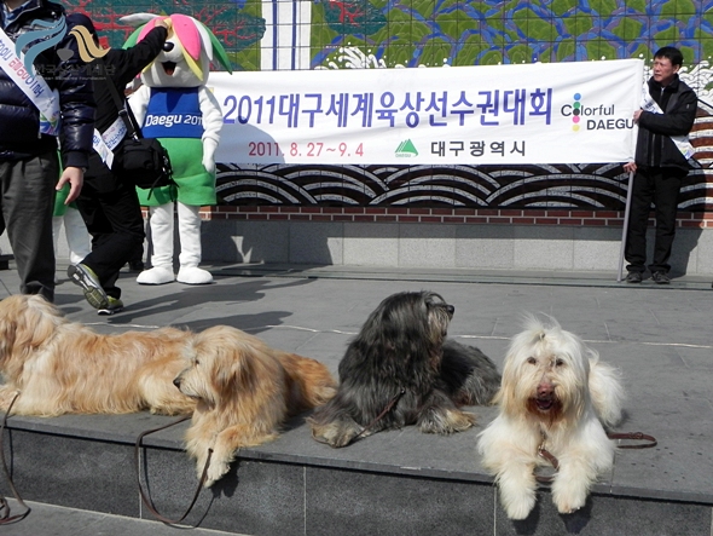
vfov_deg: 31.5
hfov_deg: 41.2
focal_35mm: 46
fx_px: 948
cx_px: 356
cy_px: 268
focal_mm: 8.2
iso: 160
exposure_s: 1/426
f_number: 8
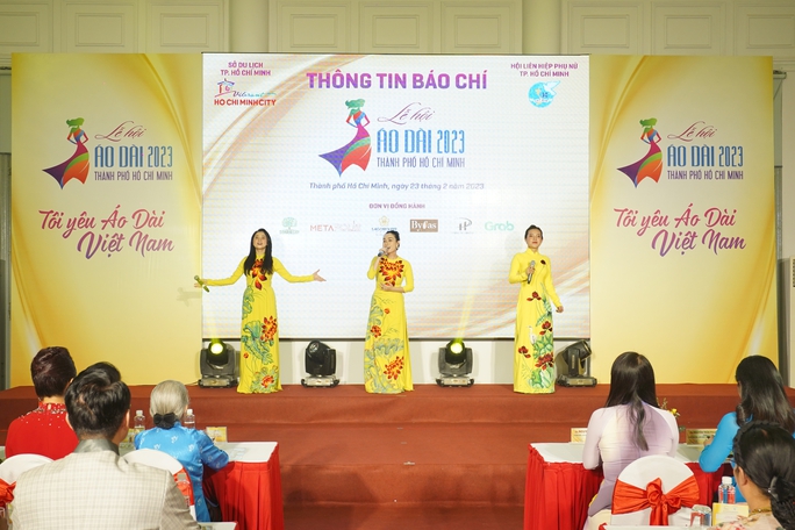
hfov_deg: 48.5
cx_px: 398
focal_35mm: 40
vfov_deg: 33.4
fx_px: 883
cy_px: 265
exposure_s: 1/200
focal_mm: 27
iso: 800
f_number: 4
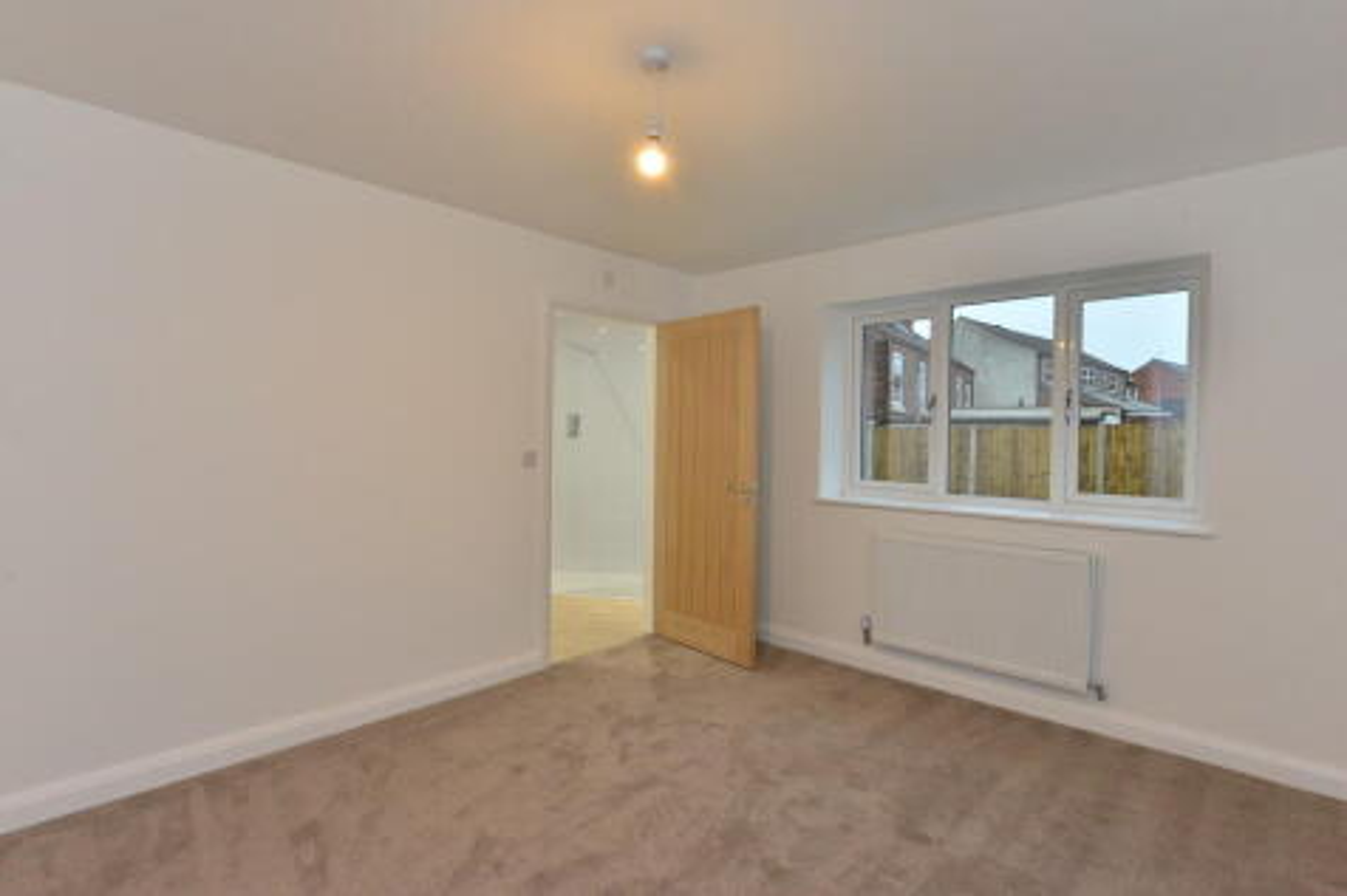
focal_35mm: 18
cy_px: 448
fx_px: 673
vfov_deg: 67.3
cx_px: 674
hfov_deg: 90.0
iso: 1400
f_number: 8
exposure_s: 1/60
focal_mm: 18
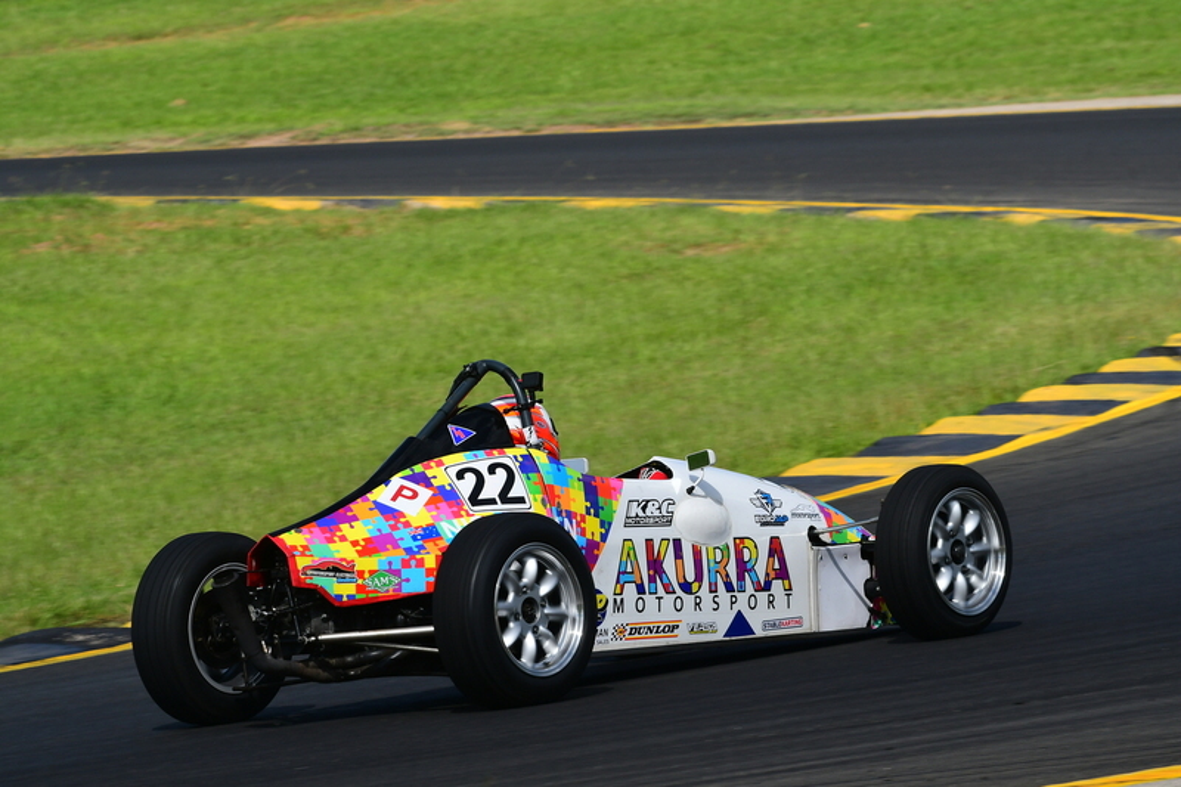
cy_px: 394
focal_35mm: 300
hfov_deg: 6.9
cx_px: 590
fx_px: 9839
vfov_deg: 4.6
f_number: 11
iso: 320
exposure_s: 1/640
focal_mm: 200
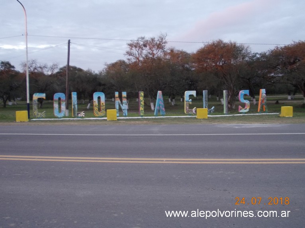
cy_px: 114
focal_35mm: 38
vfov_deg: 37.7
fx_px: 335
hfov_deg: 49.0
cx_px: 152
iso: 180
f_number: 3.1
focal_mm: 5.3
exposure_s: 1/30
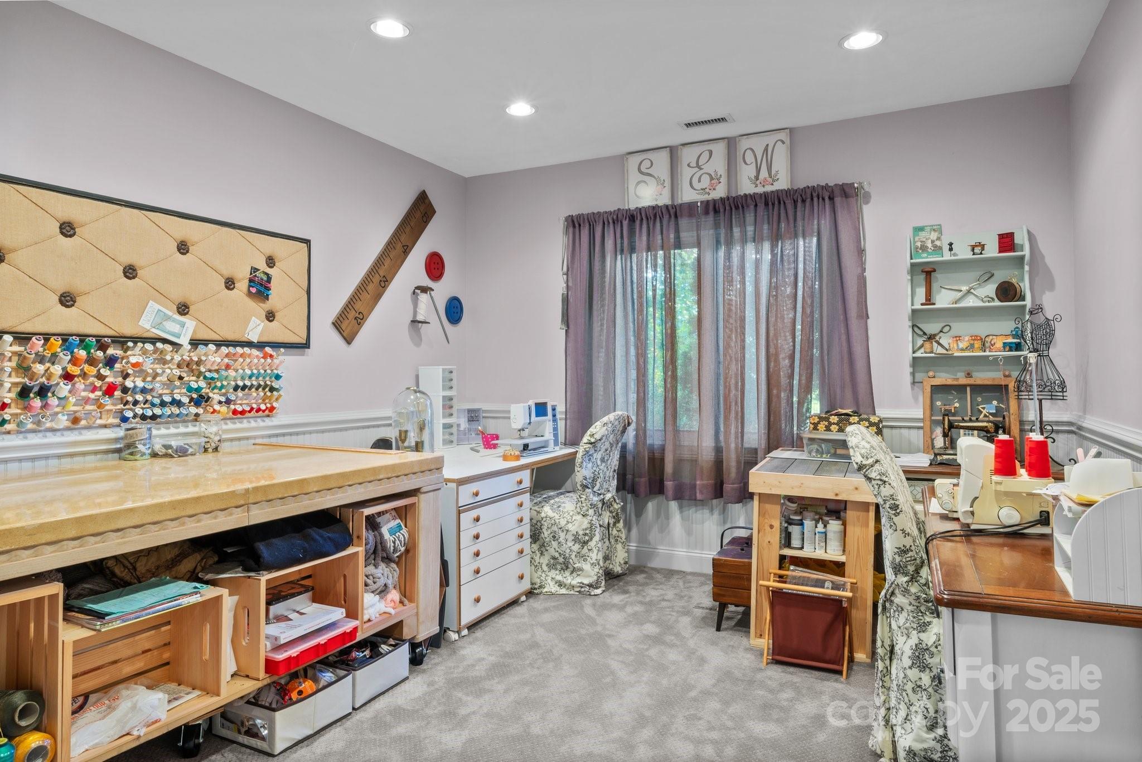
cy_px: 381
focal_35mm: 21
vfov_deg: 59.5
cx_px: 571
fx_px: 666
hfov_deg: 81.2
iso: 100
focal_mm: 14
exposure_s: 13
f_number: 10
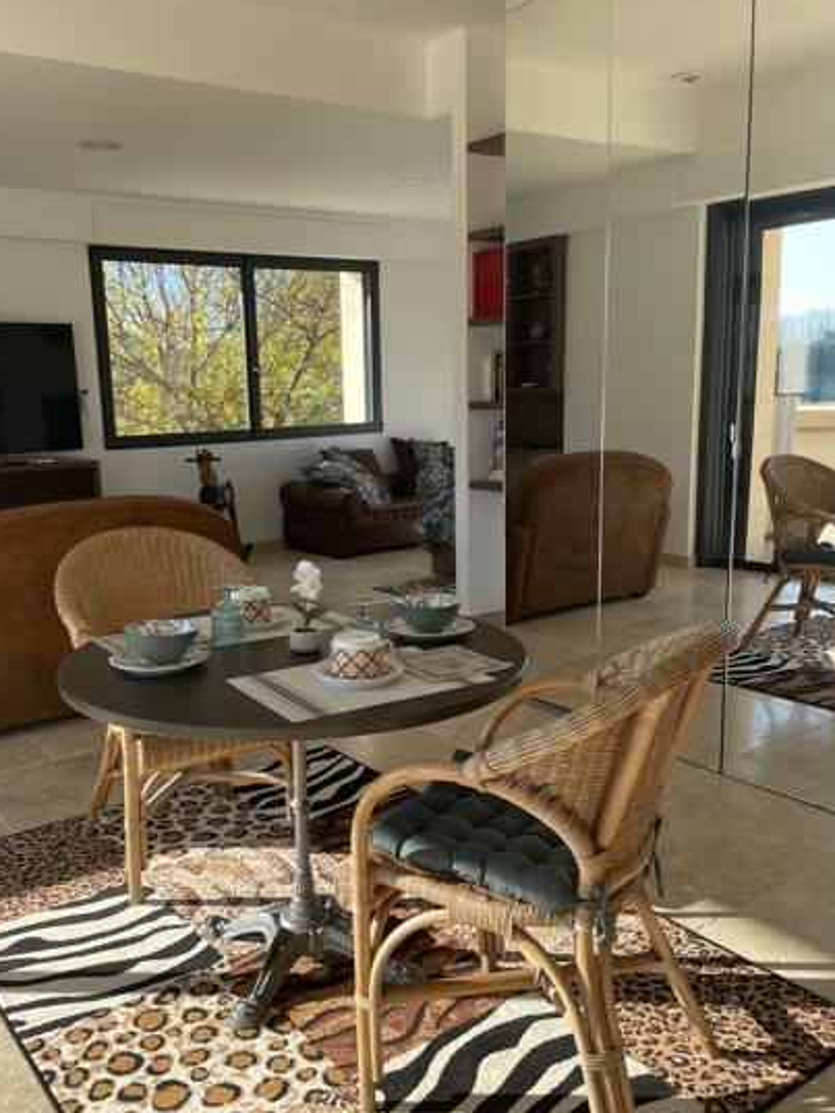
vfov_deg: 58.3
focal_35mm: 31
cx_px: 356
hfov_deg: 45.3
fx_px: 997
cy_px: 587
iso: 32
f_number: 1.6
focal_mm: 4.2
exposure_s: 1/716
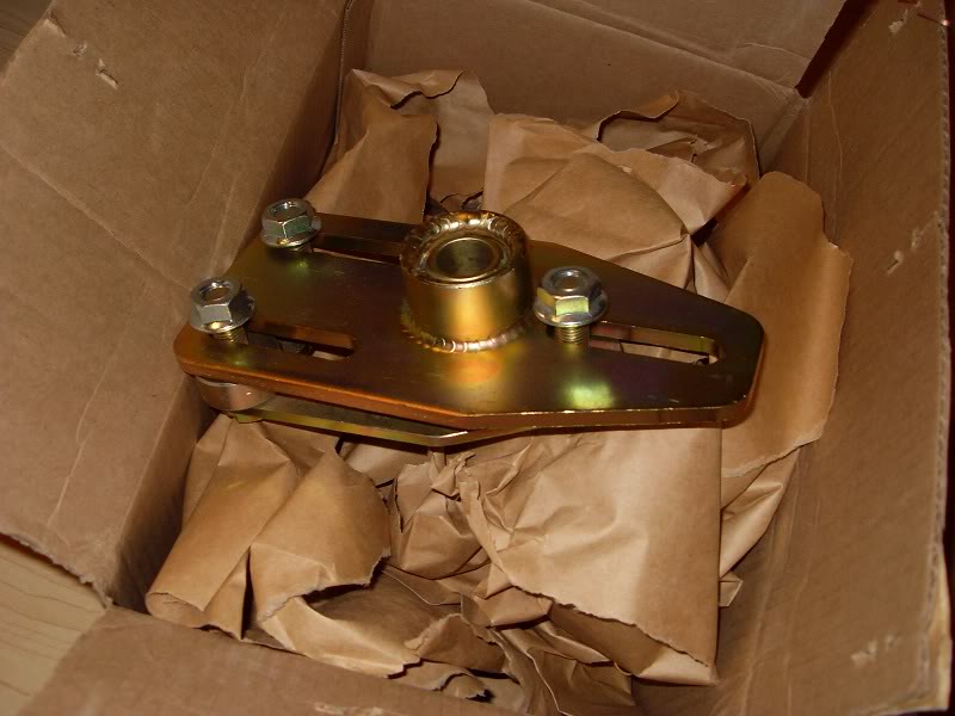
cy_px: 358
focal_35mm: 37
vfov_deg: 38.7
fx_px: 1021
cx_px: 478
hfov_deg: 50.1
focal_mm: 6.3
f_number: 2.8
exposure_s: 1/45
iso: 100
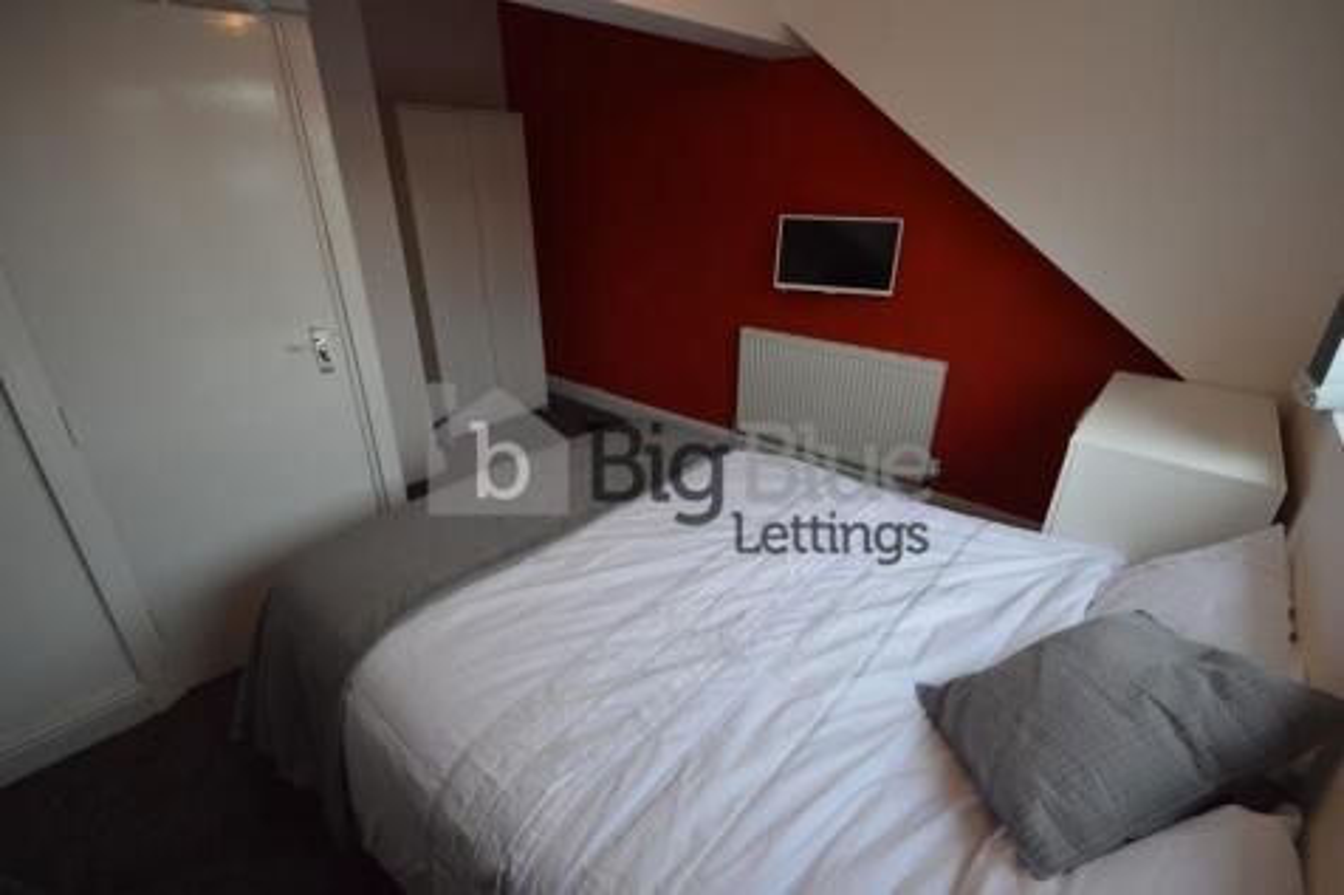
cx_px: 672
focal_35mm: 15
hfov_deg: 100.4
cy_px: 448
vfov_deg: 77.3
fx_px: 560
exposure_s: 1/125
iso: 400
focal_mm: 10
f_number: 5.6
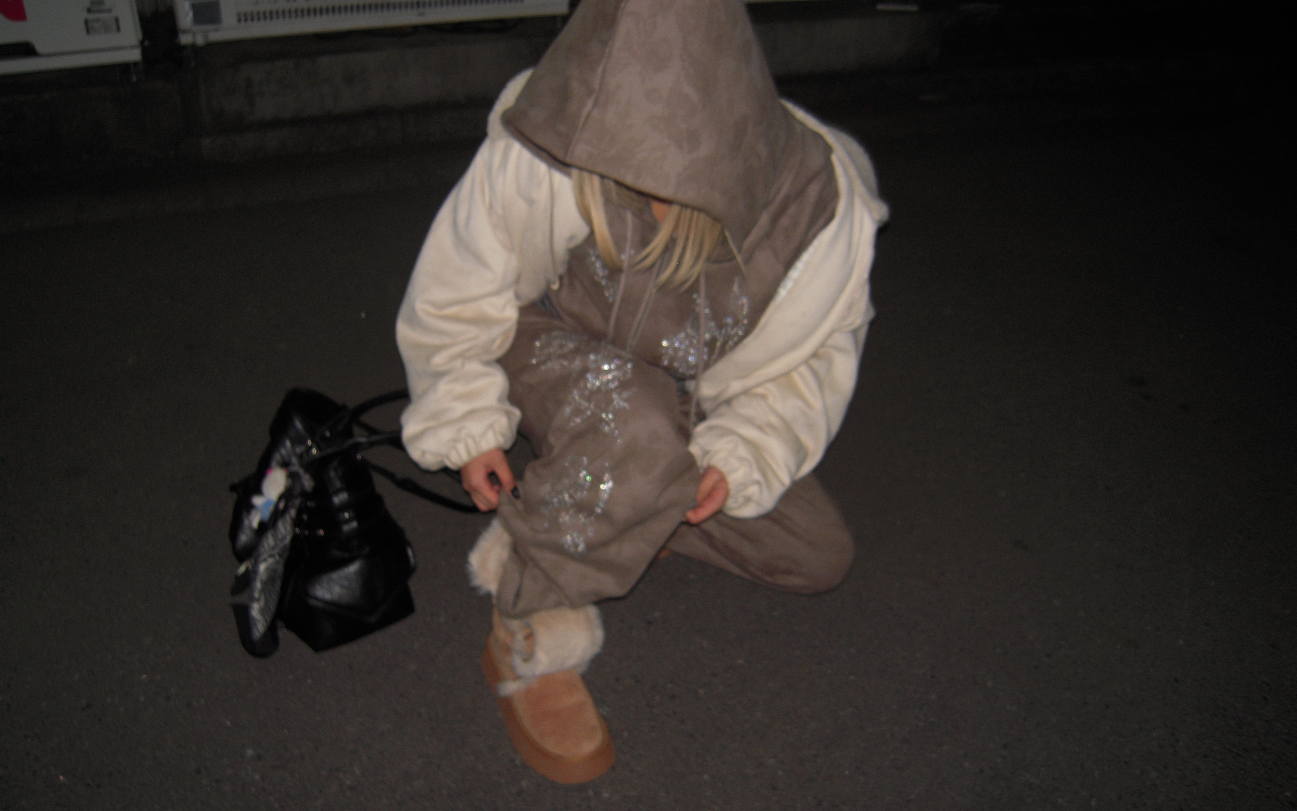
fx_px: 1060
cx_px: 643
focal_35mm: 30
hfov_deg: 62.9
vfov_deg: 41.8
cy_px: 398
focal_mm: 5
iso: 100
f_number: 2.7
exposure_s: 1/20
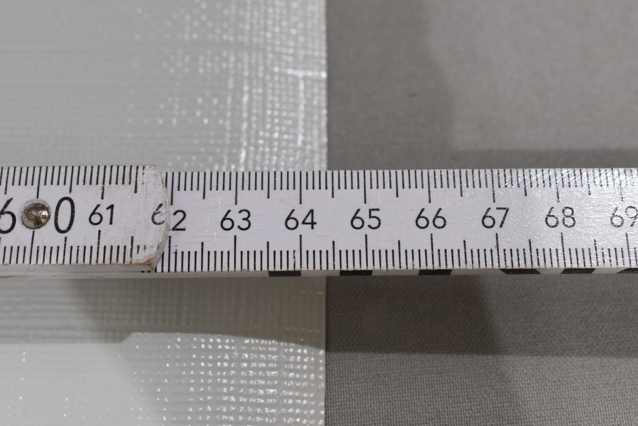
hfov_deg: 36.9
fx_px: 957
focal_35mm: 54
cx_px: 319
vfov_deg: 25.1
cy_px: 213
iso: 400
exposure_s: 1/60
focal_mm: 36
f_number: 8
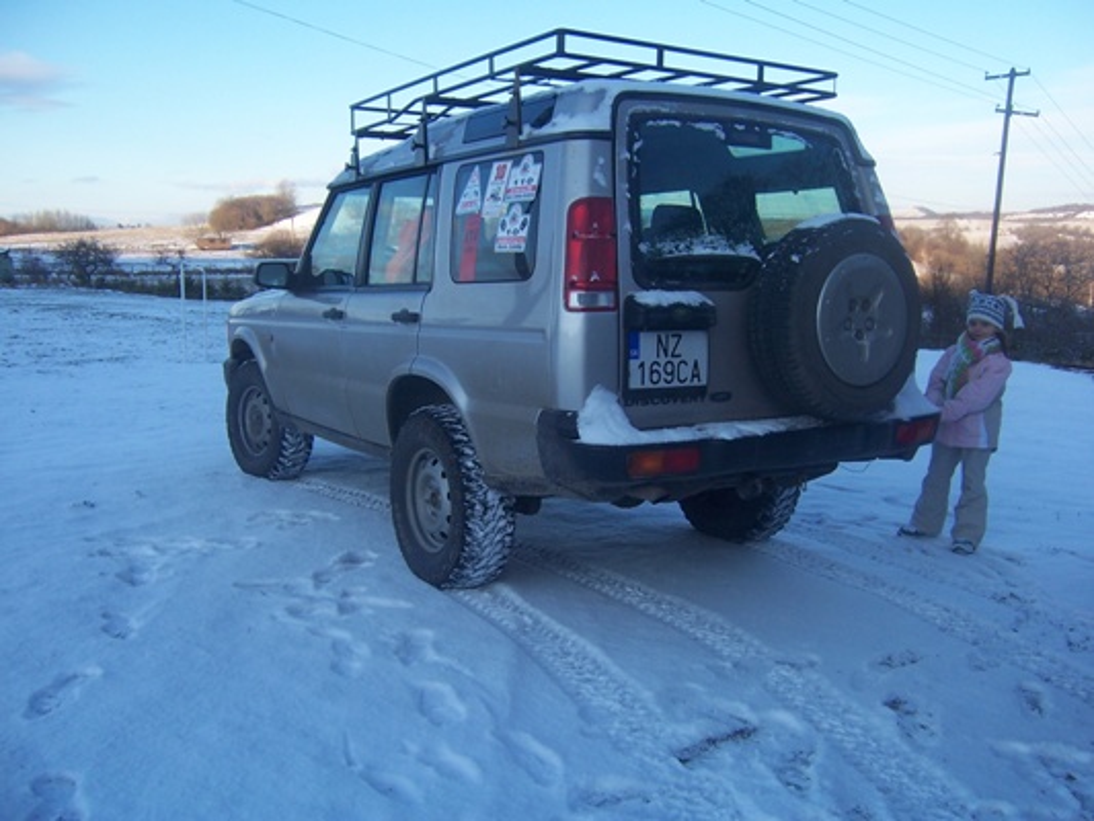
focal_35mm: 33
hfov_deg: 55.3
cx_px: 547
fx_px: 1043
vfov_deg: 43.0
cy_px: 410
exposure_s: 1/350
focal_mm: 5.5
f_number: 3.4
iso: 80
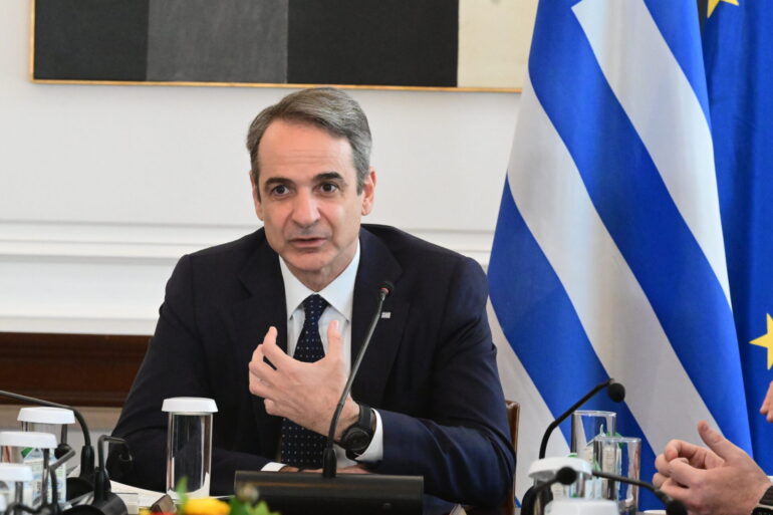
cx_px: 386
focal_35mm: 300
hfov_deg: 6.9
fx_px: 6440
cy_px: 258
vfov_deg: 4.6
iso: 10000
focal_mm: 200
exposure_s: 1/400
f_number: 9
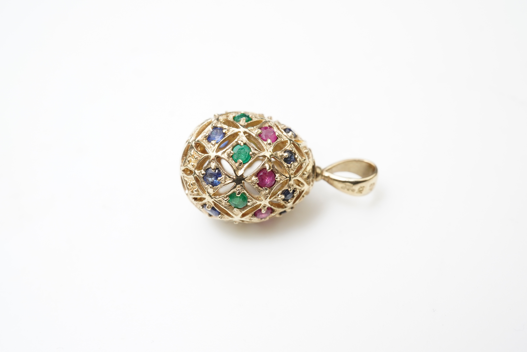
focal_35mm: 45
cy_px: 176
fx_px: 659
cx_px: 264
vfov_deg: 29.9
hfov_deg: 43.6
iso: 640
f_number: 16
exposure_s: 1/100
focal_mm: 30
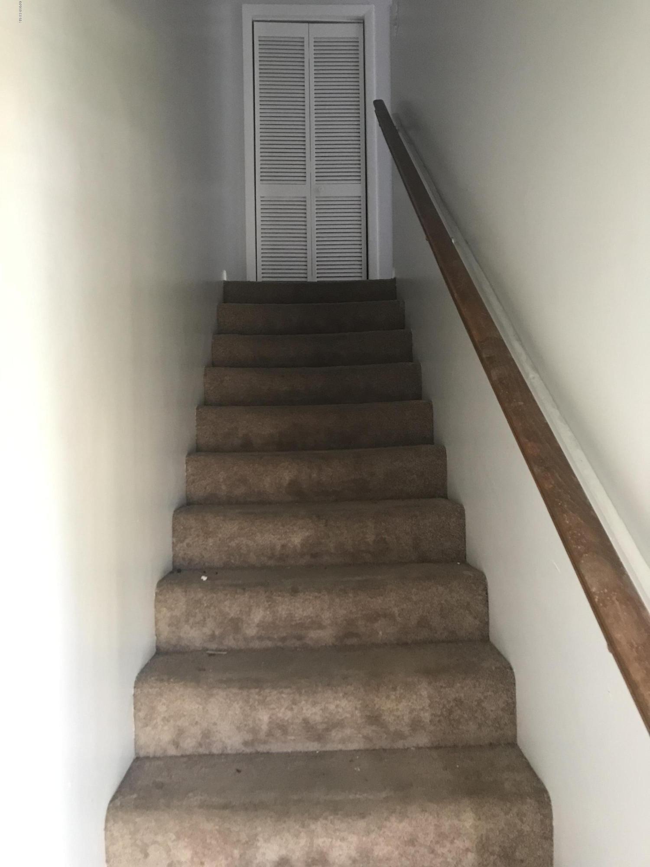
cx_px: 325
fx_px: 701
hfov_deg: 49.7
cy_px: 434
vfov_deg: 63.4
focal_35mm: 28
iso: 100
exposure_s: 1/13
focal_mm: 3.99
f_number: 1.8
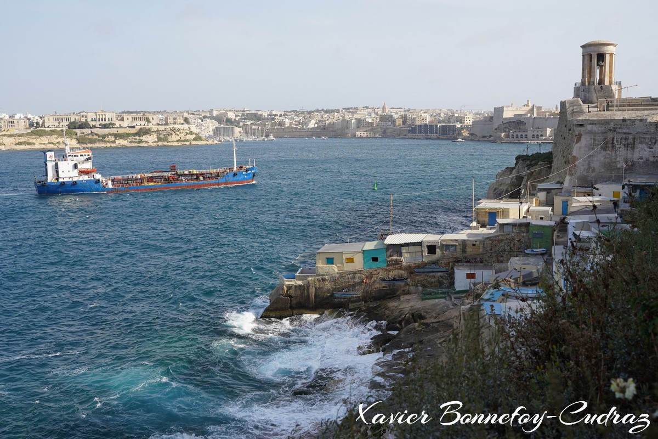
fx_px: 676
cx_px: 329
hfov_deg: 51.9
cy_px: 220
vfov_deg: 35.9
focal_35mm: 37
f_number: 9
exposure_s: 1/160
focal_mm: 37
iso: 100
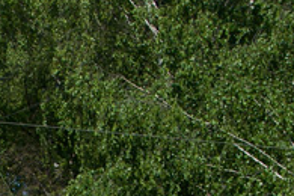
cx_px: -130
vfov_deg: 4.2
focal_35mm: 323
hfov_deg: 6.3
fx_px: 2638
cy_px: 392
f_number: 6.3
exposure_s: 1/1000
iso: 200
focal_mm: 35
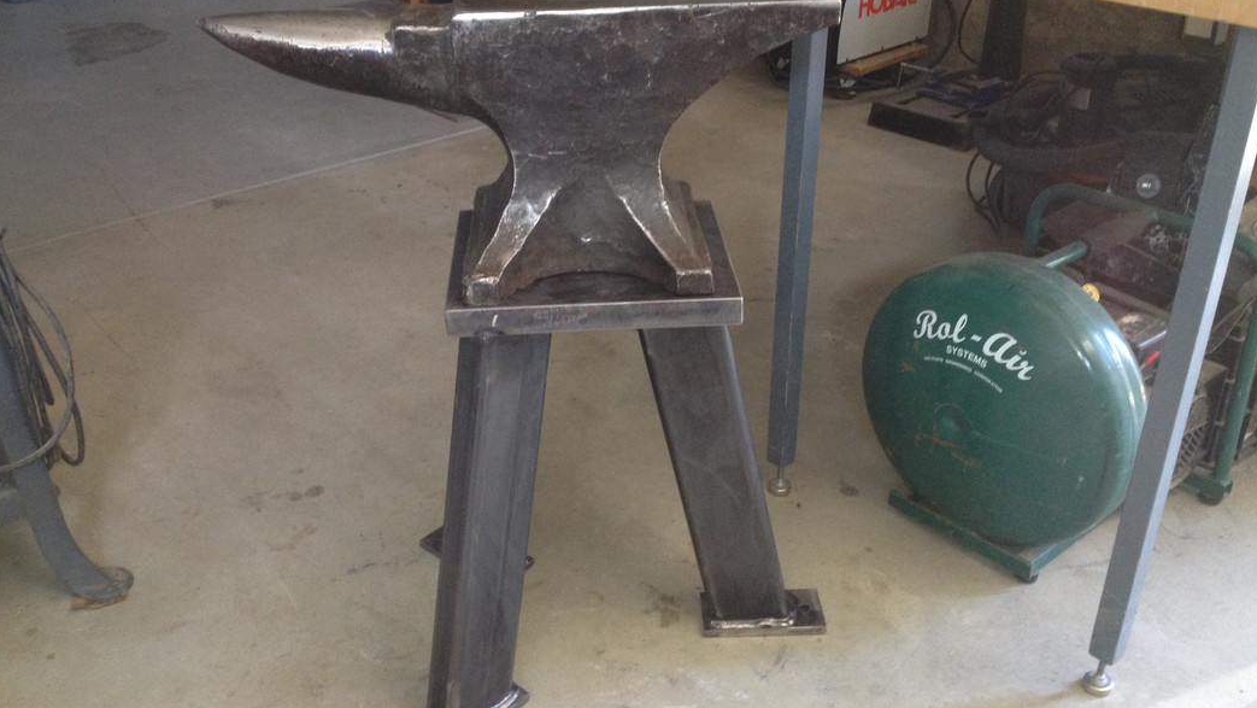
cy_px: 352
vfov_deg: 30.4
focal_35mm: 39
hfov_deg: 51.6
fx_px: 1300
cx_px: 631
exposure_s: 1/20
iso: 160
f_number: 2.4
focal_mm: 4.28
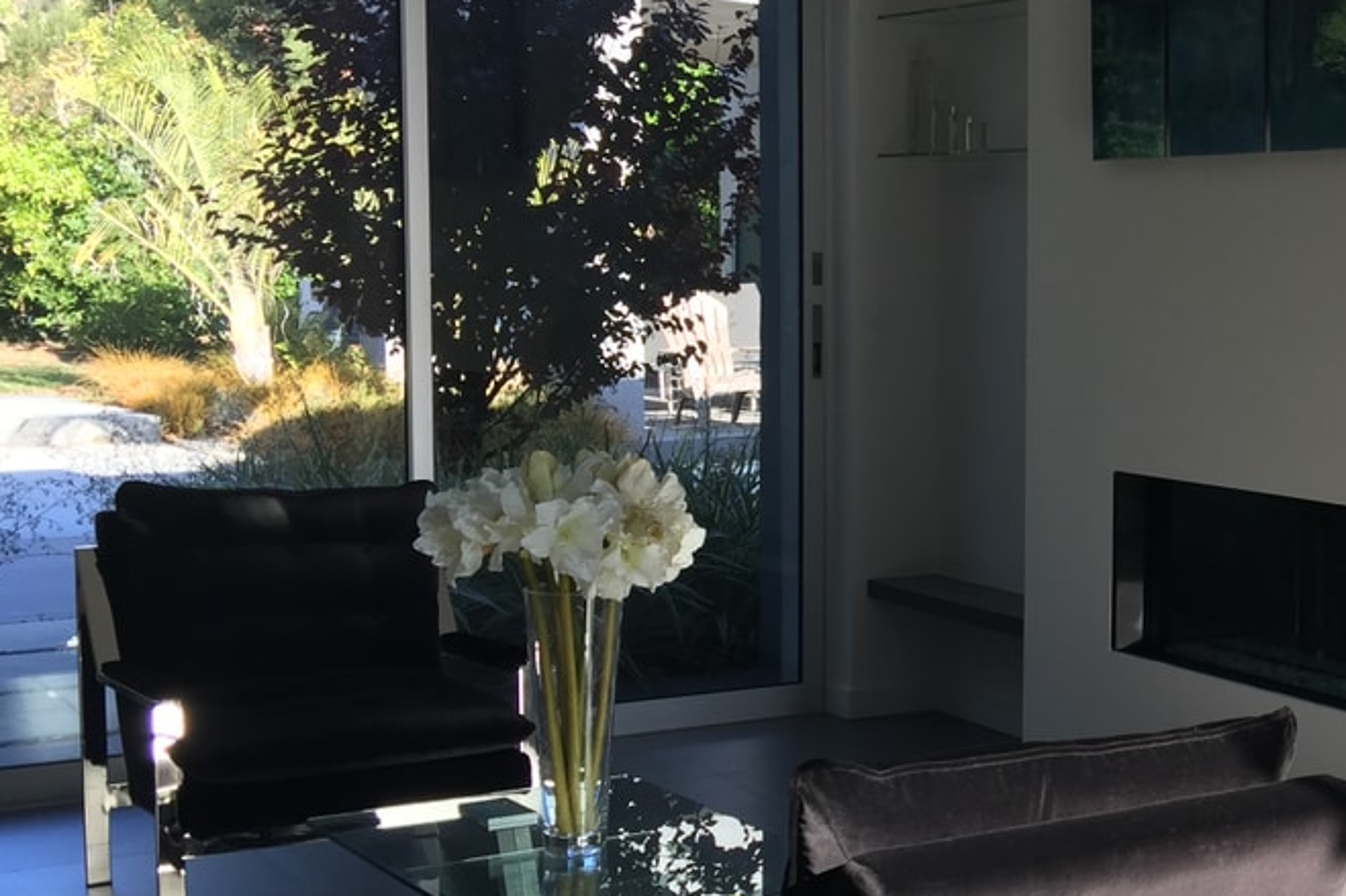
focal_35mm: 61
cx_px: 1308
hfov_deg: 30.8
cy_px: 506
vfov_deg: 22.2
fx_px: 2280
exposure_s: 1/122
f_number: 2.2
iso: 32
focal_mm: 4.15
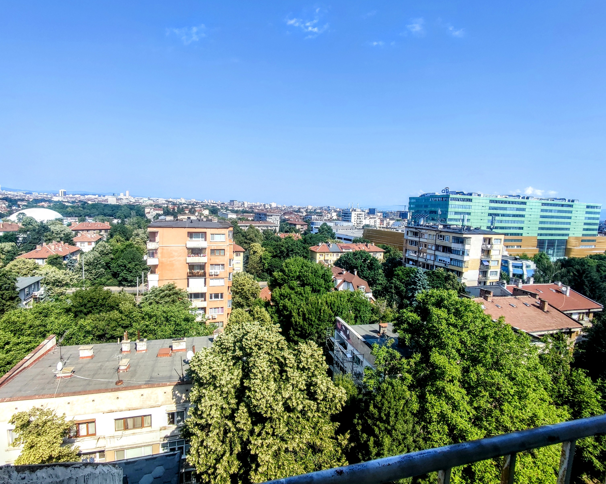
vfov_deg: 77.0
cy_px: 244
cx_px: 285
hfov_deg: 89.5
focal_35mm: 17
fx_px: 305
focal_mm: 1.65
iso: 50
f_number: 2.2
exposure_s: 1/913
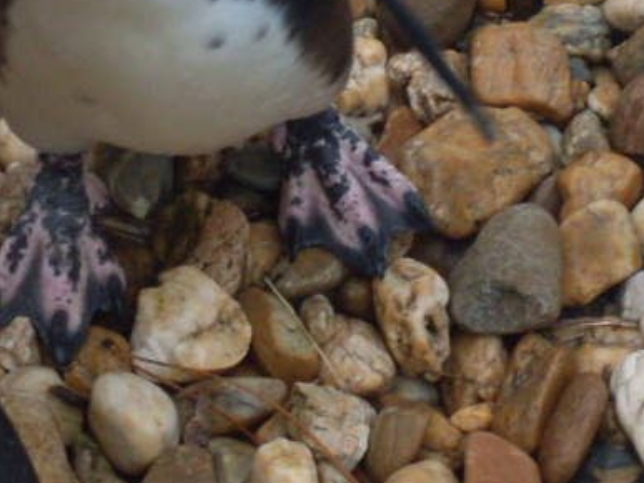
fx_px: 5617
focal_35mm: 302
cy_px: -105
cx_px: 318
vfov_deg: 4.9
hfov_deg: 6.6
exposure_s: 1/60
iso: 160
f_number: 5.2
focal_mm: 18.9
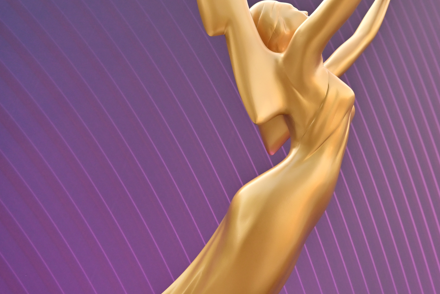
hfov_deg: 33.0
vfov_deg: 23.7
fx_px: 673
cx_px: 449
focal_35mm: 55
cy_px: 10
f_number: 4
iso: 500
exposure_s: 1/800
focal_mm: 26.5
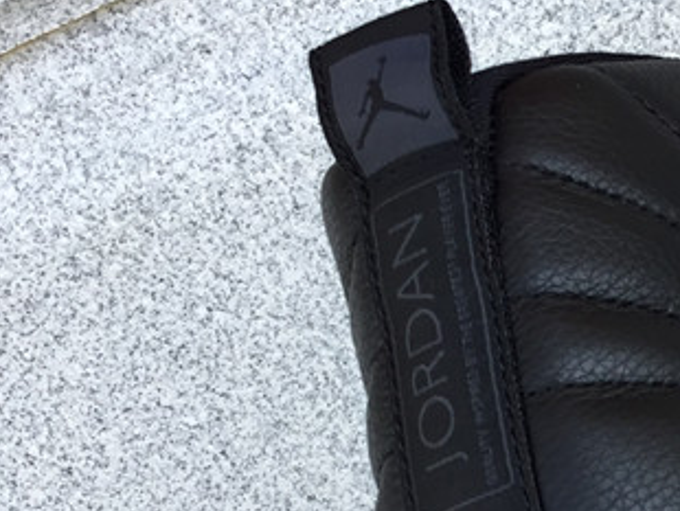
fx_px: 1769
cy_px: 455
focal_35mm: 90
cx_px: 862
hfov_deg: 20.1
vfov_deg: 16.2
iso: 25
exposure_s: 1/114
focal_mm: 3.3
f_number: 2.4
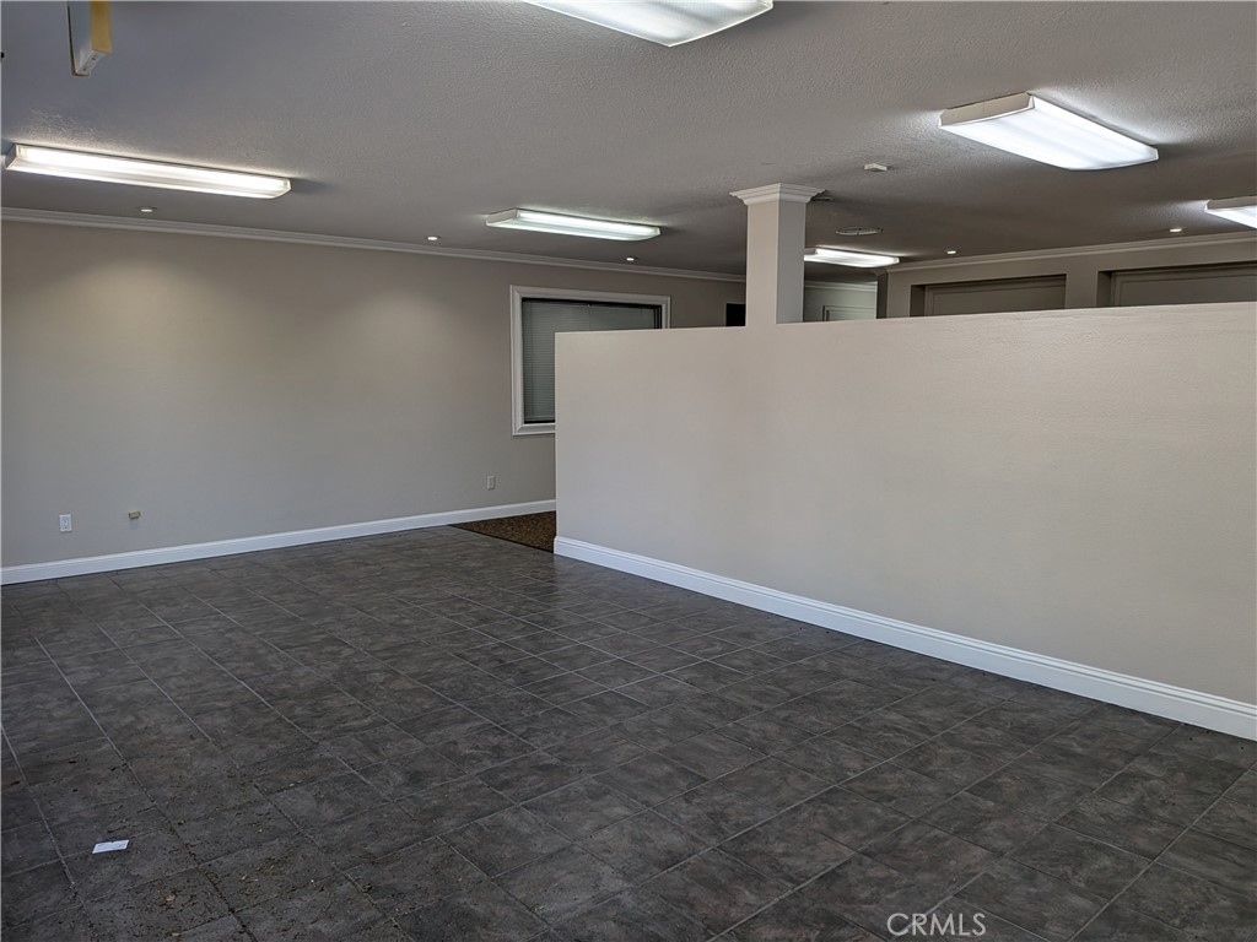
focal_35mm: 24
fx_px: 872
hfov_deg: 71.6
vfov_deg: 56.8
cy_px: 471
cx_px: 628
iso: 66
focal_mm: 4.53
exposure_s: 1/120
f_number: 1.7
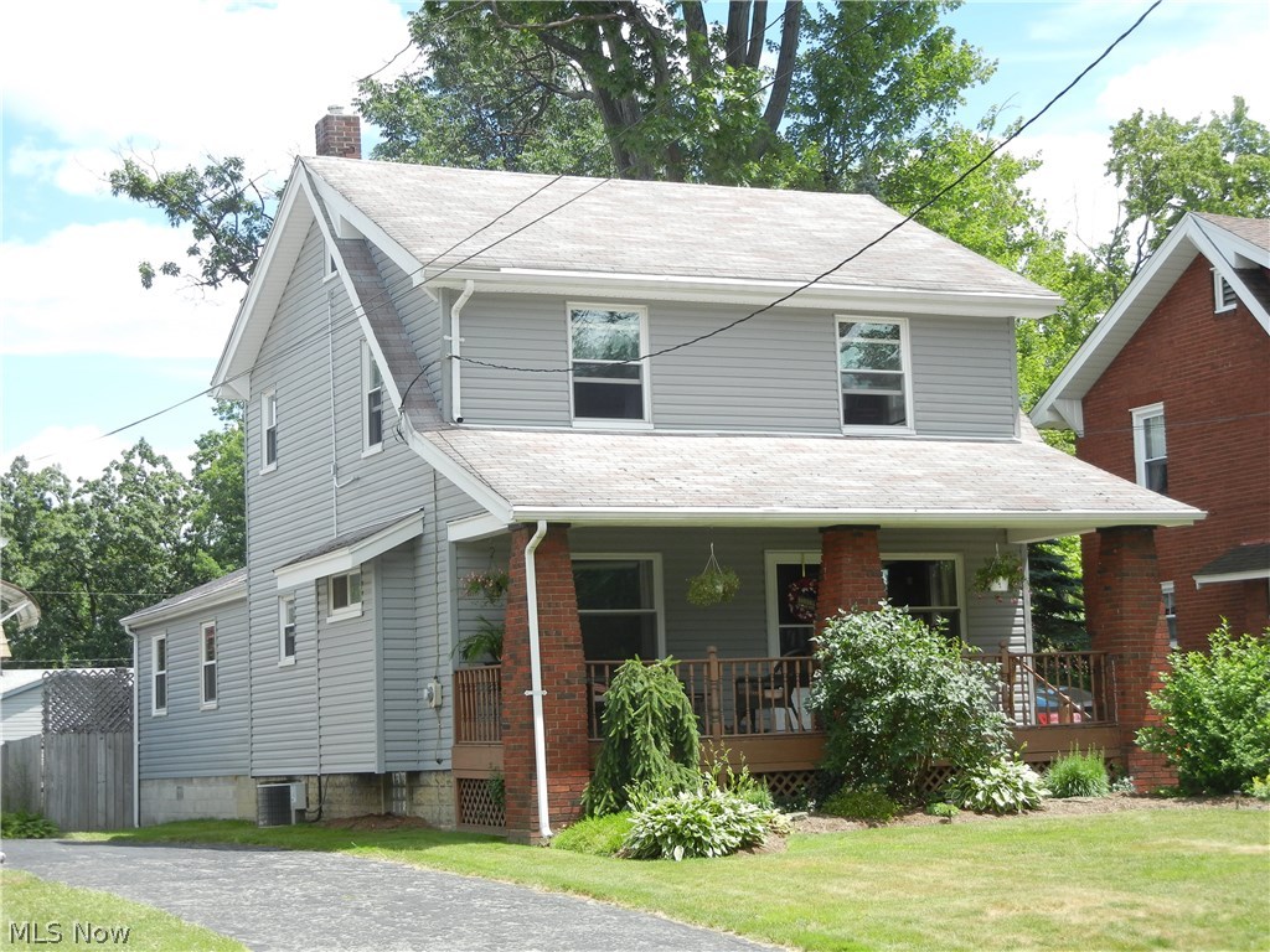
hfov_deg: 28.6
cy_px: 476
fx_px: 2495
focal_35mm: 68
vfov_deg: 21.6
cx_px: 635
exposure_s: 1/433
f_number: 4.1
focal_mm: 12.2
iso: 160
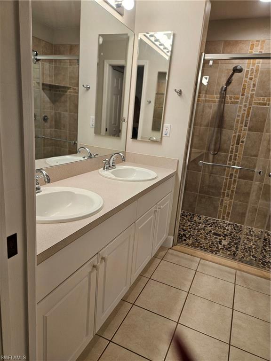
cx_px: 136
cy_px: 180
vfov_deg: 73.9
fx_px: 240
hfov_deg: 58.9
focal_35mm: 23
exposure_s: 1/120
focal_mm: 5.4
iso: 100
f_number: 1.8
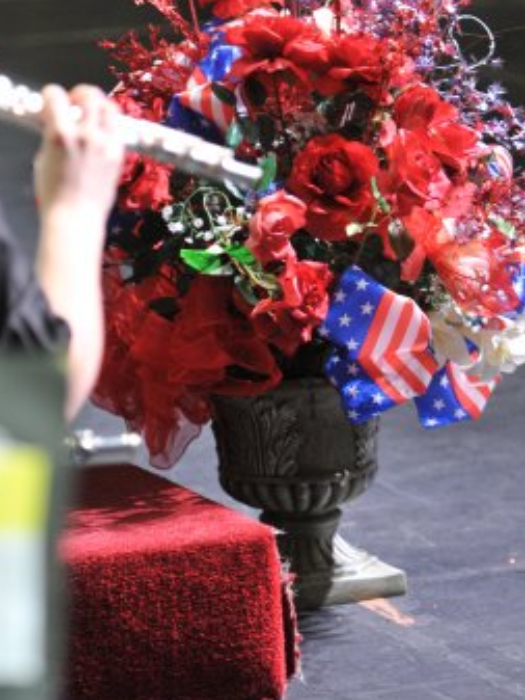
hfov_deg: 5.3
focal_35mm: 282
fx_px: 5699
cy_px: 255
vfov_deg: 7.0
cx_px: 283
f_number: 2.8
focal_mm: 110
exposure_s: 1/30
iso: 640
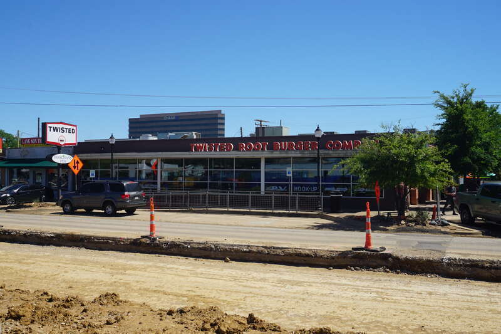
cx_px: 250
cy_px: 167
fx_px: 501
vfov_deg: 36.9
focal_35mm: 36
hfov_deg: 53.1
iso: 100
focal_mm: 24
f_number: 11
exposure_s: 1/160
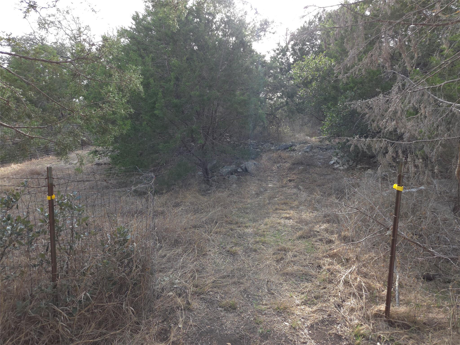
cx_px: 230
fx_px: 306
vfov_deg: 58.9
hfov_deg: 73.9
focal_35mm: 23
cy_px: 172
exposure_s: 1/239
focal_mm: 5.4
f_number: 1.8
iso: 50
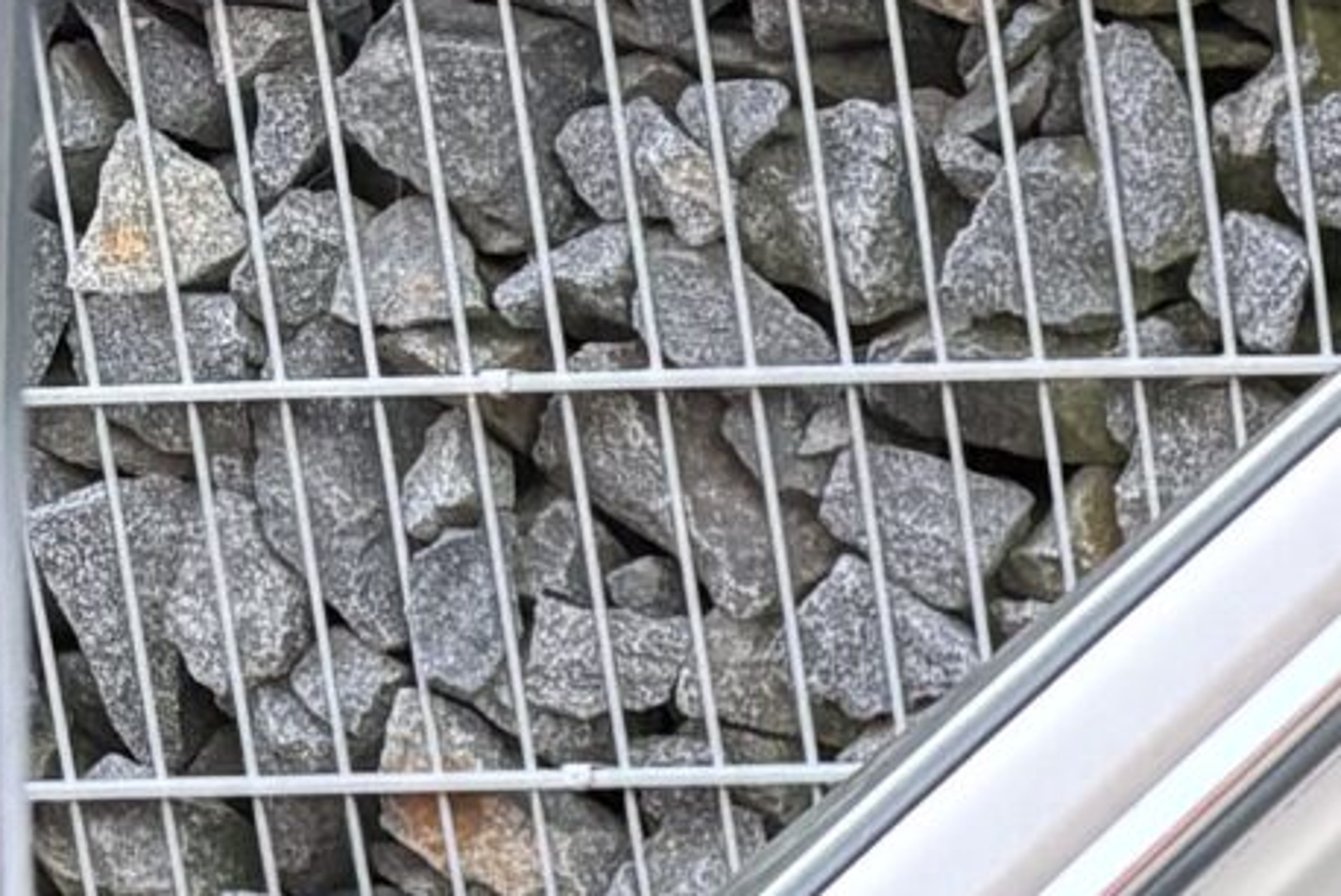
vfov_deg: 8.4
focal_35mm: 151
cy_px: 2091
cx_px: 3519
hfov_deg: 10.9
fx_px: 5628
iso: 500
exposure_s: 1/56
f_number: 1.6
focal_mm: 5.96
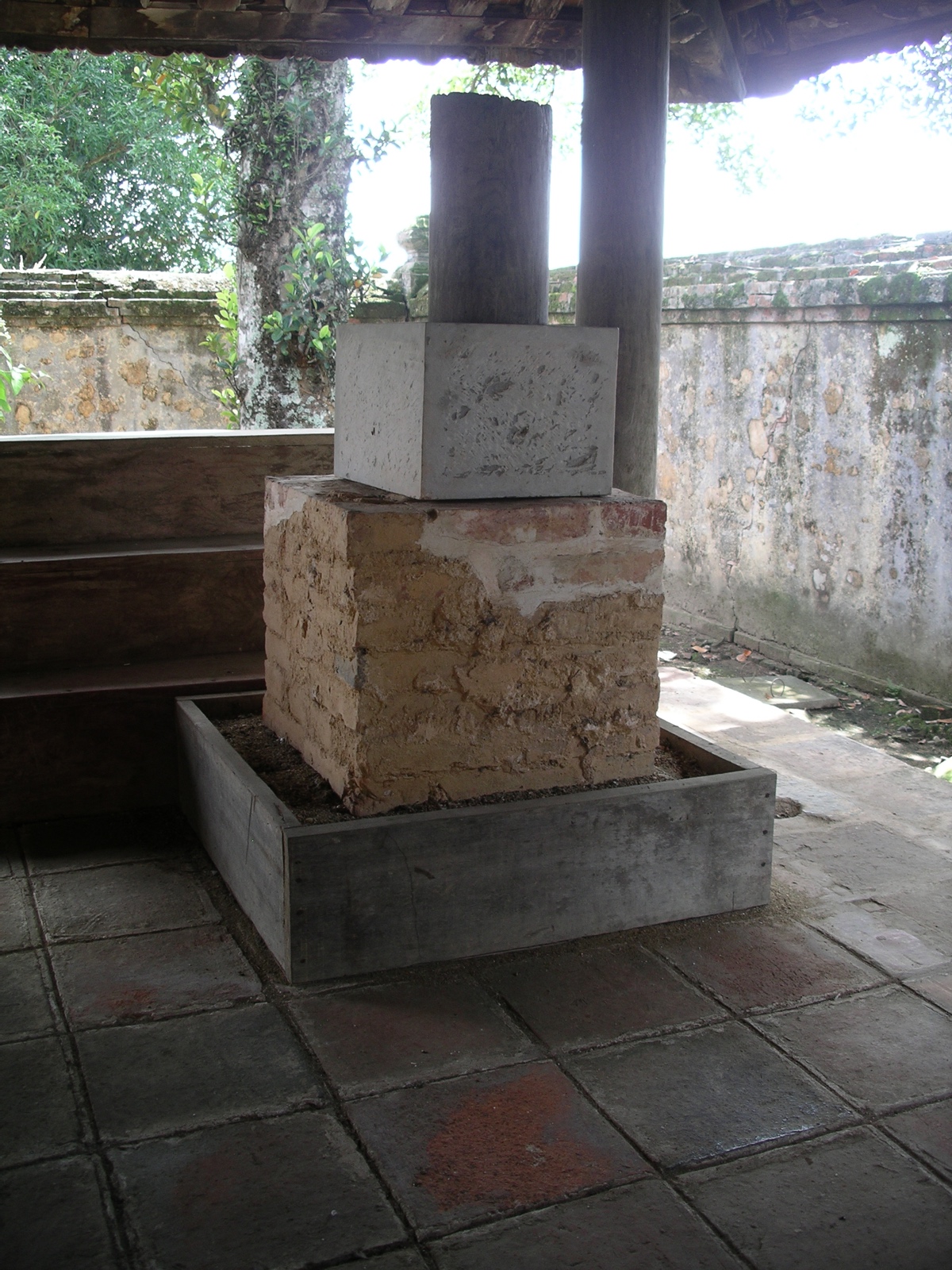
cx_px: 476
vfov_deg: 50.1
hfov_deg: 38.7
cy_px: 635
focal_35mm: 37
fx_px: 1357
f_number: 2.8
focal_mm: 7.8
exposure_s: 1/60
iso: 64
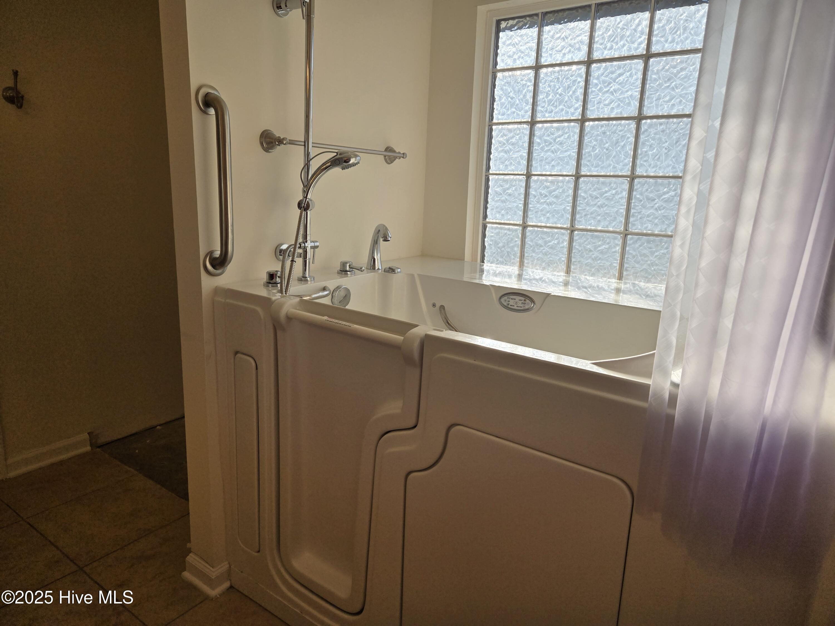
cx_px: 418
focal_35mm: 23
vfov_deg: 58.9
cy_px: 313
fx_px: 555
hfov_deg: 73.9
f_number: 1.8
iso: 25
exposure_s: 1/748
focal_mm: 5.4
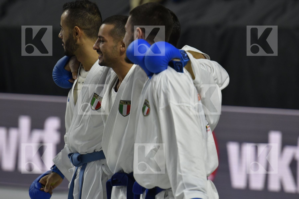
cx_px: 150
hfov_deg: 4.9
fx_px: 3486
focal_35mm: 420
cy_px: 100
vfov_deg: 3.3
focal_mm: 280
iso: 1250
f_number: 4
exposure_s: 1/800
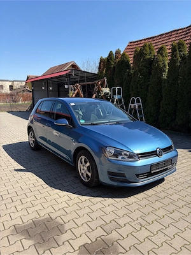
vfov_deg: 67.3
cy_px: 128
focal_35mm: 26
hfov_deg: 53.1
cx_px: 96
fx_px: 191
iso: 50
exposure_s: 1/2141
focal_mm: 5.96
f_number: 1.6
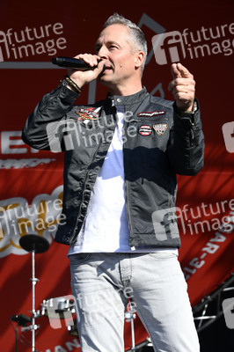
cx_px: 117
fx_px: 801
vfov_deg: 24.8
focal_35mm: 82
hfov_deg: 16.6
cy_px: 176
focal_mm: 82
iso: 400
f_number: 7.1
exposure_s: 1/125
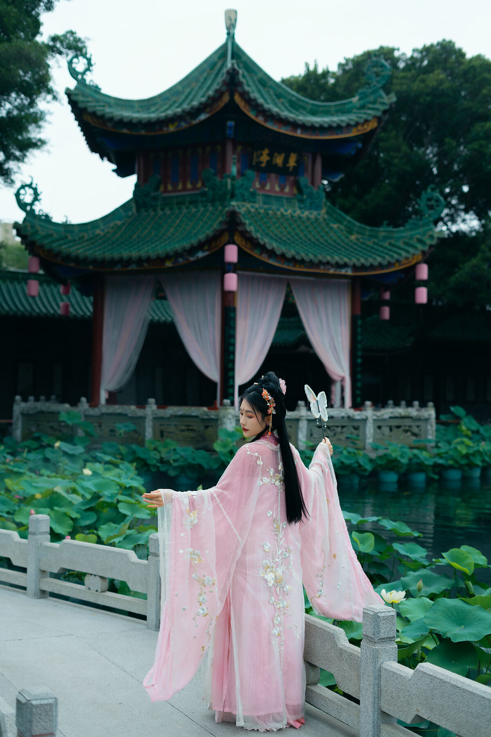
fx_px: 1022
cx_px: 246
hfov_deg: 27.0
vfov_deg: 39.6
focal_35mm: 50
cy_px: 368
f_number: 2.8
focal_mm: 50
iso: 100
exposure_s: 1/250
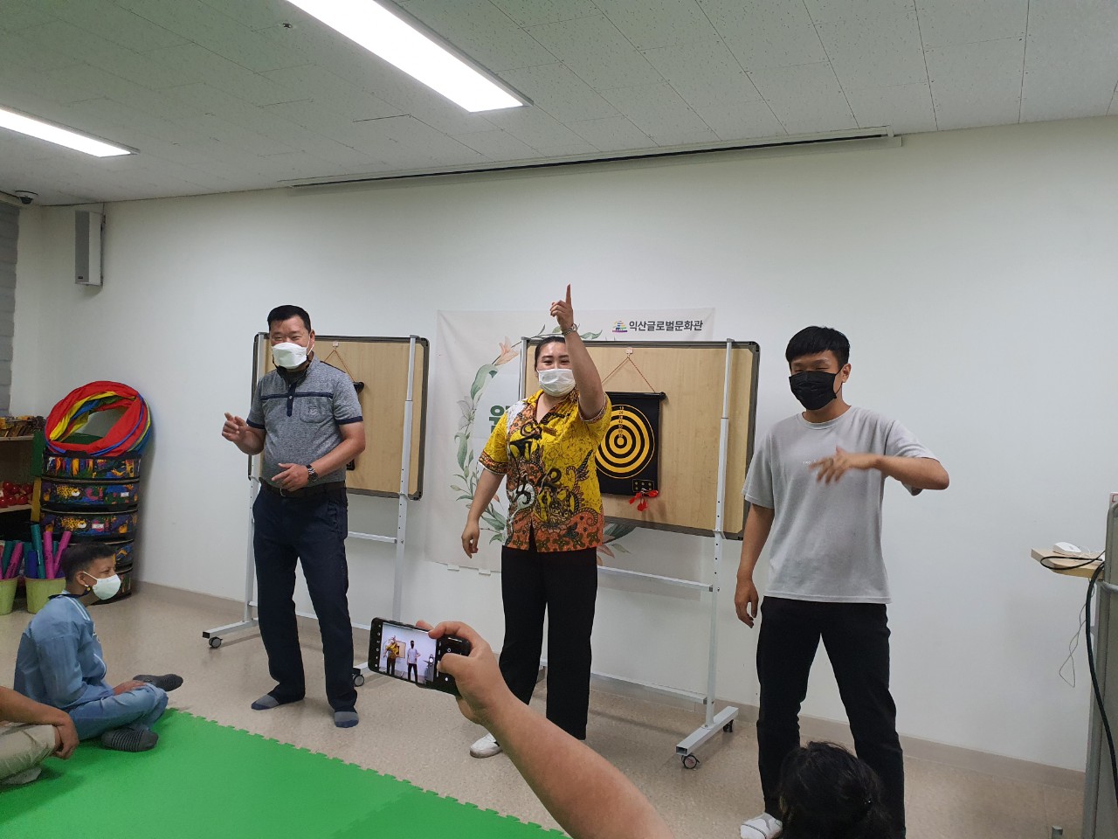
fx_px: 840
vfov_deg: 53.1
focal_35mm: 26
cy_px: 420
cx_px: 559
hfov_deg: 67.3
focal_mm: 4.3
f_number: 2.4
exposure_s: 1/120
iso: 200
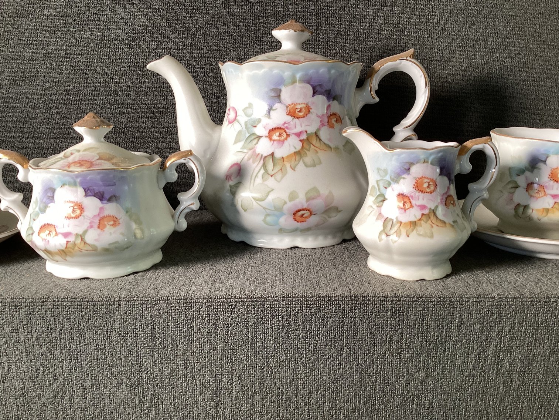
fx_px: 501
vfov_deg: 45.4
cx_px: 280
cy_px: 210
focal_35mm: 31
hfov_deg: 58.3
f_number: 2.4
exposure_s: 1/50
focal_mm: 3.3
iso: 64
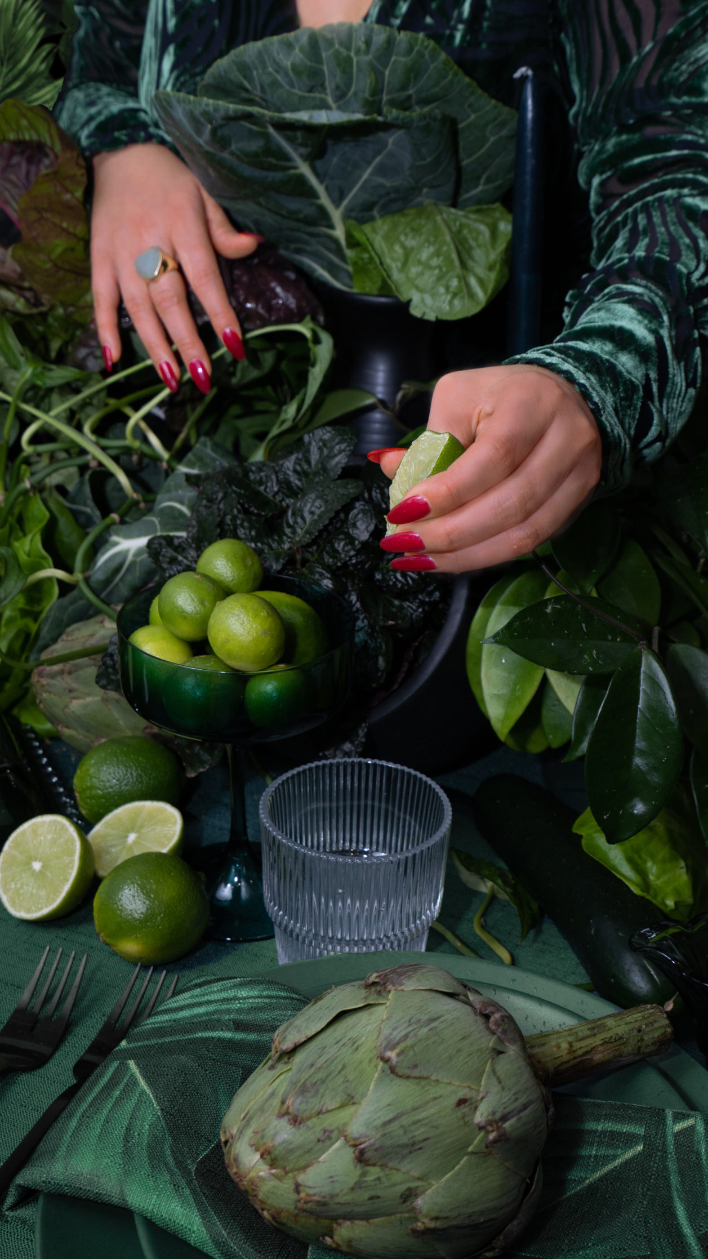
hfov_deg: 28.3
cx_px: 359
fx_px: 1402
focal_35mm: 42
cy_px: 657
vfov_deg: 48.3
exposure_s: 1/200
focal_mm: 35
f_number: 8
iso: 500
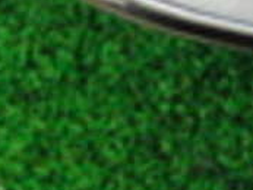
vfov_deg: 10.3
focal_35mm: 137
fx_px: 1002
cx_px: 369
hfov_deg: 13.6
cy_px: -129
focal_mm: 6.42
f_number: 3.6
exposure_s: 1/400
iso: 3200
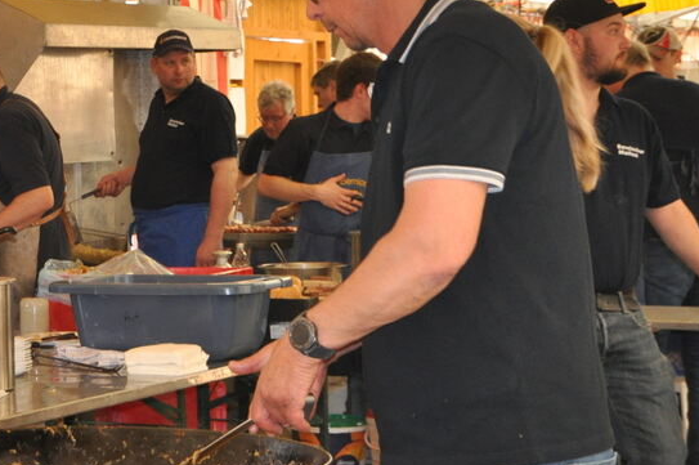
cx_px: -30
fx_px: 2056
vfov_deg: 12.9
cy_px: 159
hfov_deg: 18.7
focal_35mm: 106
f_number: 4.2
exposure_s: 1/125
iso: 800
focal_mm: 32
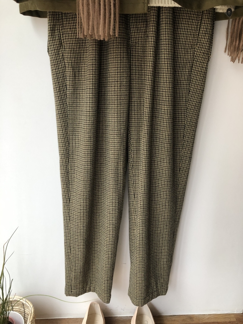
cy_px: 162
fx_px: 262
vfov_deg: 63.4
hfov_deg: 49.7
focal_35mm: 28
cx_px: 122
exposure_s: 1/33
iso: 32
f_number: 1.8
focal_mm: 4
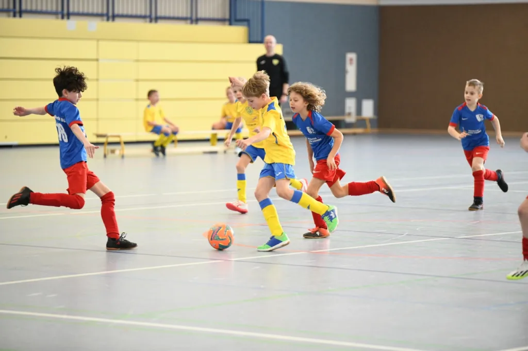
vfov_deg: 8.6
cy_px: 176
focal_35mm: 160
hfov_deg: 12.8
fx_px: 2346
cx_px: 264
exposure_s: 1/1250
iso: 8000
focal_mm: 160
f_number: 2.8
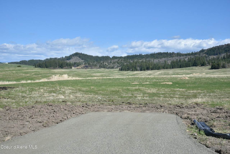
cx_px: 115
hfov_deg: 41.1
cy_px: 77
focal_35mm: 48
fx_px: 307
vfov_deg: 28.1
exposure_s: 1/100
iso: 200
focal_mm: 48
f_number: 22
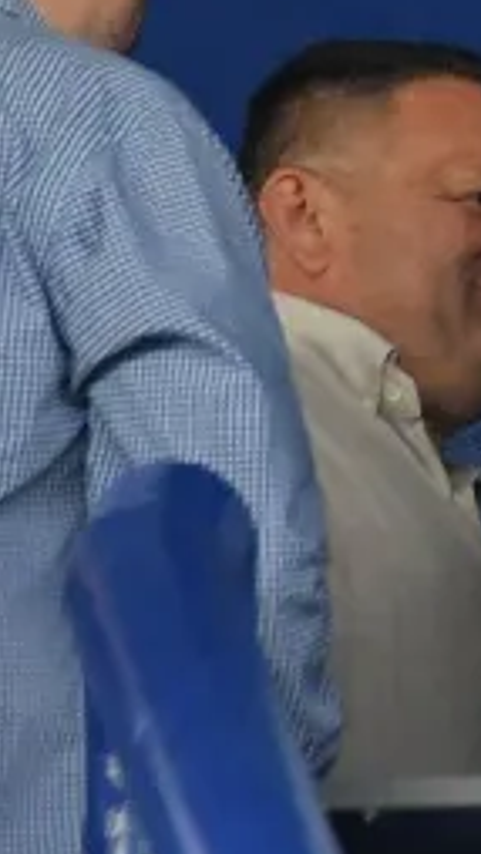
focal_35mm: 628
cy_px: 119
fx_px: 14230
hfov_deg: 1.9
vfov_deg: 3.4
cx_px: 1127
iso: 1600
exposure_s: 1/320
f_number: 5
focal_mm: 200
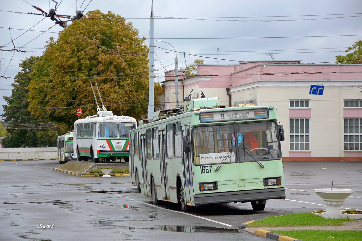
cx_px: 181
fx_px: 1207
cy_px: 120
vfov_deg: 11.4
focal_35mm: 120
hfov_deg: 17.1
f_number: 5.3
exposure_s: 1/400
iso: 100
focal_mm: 80
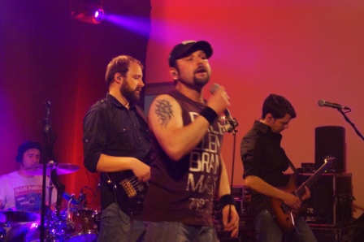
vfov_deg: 20.1
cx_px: 182
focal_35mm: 68
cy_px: 121
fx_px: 682
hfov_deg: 29.9
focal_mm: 45
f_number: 5.6
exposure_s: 1/80
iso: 5000
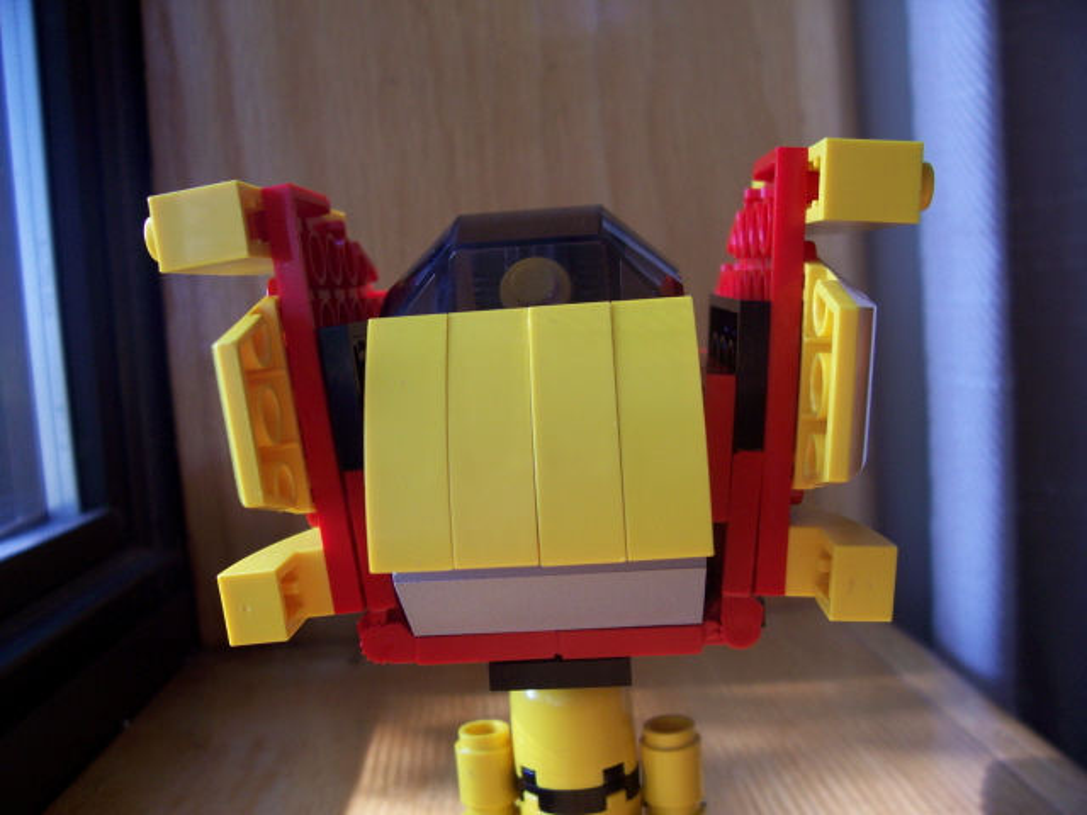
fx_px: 1068
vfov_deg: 41.8
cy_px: 408
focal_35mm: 34
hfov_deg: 54.0
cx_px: 544
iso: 80
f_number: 2.7
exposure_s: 1/62.8
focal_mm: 5.6
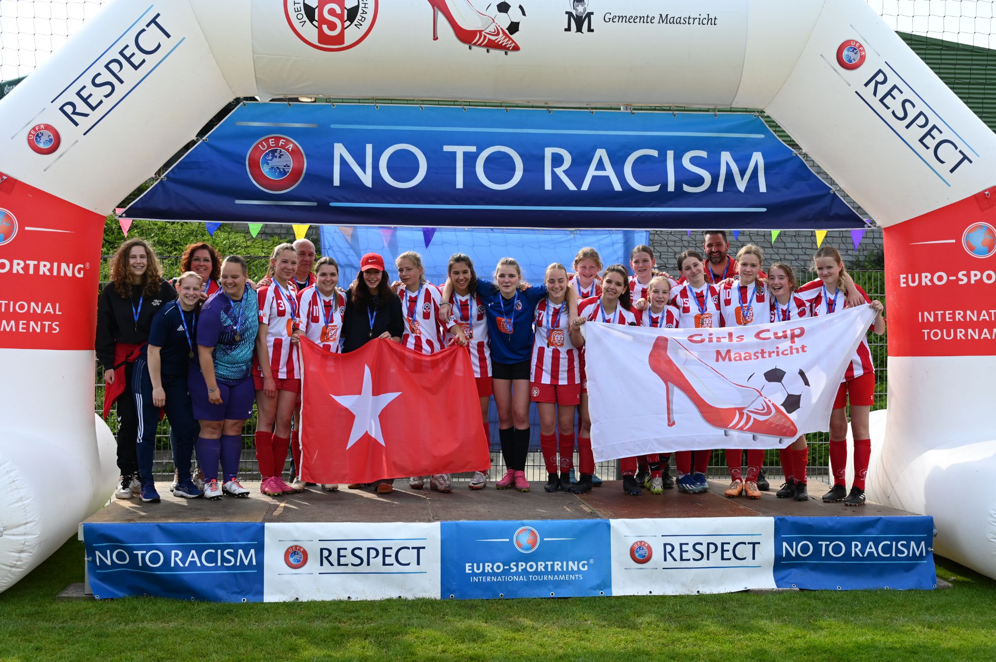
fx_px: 1189
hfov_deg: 45.5
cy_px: 331
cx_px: 498
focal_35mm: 43
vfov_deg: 31.1
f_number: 4
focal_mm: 43
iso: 320
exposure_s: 1/1600
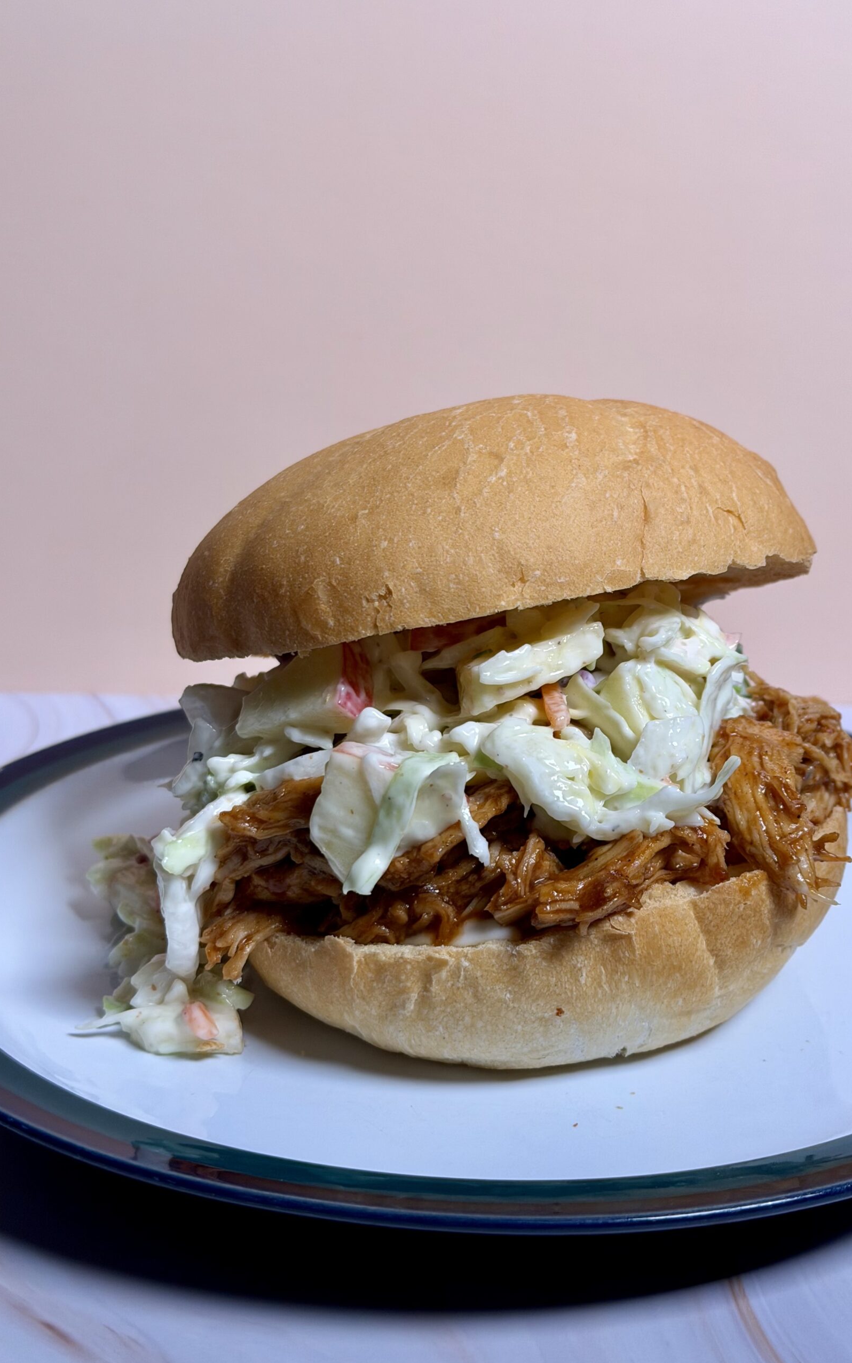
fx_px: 1895
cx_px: 510
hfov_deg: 25.3
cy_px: 683
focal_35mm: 51
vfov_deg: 39.6
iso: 100
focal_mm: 6.76
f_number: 1.78
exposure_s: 1/76
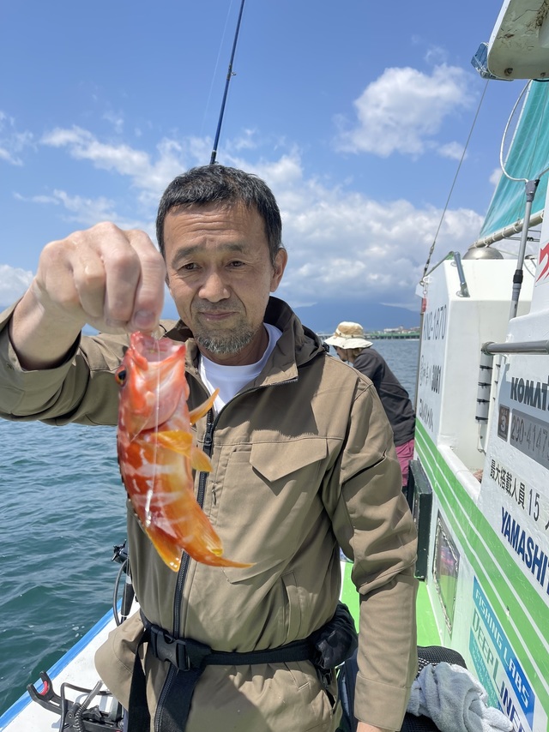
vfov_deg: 69.4
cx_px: 274
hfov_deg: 54.9
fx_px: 529
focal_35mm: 25
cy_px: 366
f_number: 1.6
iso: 32
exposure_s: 1/3788
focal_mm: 5.1
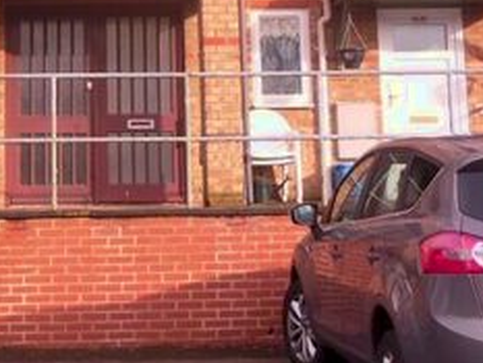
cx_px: 52
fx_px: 1298
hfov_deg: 20.7
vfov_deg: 15.4
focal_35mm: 93
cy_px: -53
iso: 80
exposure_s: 1/224
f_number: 3.3
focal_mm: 5.6
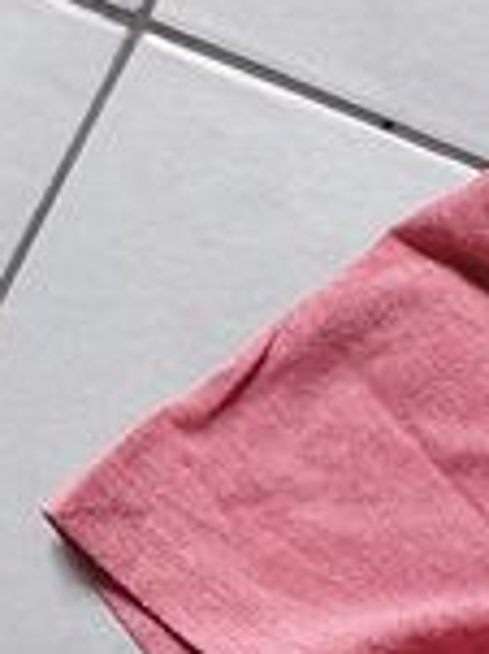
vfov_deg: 11.5
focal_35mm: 166
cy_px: 931
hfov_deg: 8.0
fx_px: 3131
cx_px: 1329
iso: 160
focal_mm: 5.23
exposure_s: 1/100
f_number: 1.8
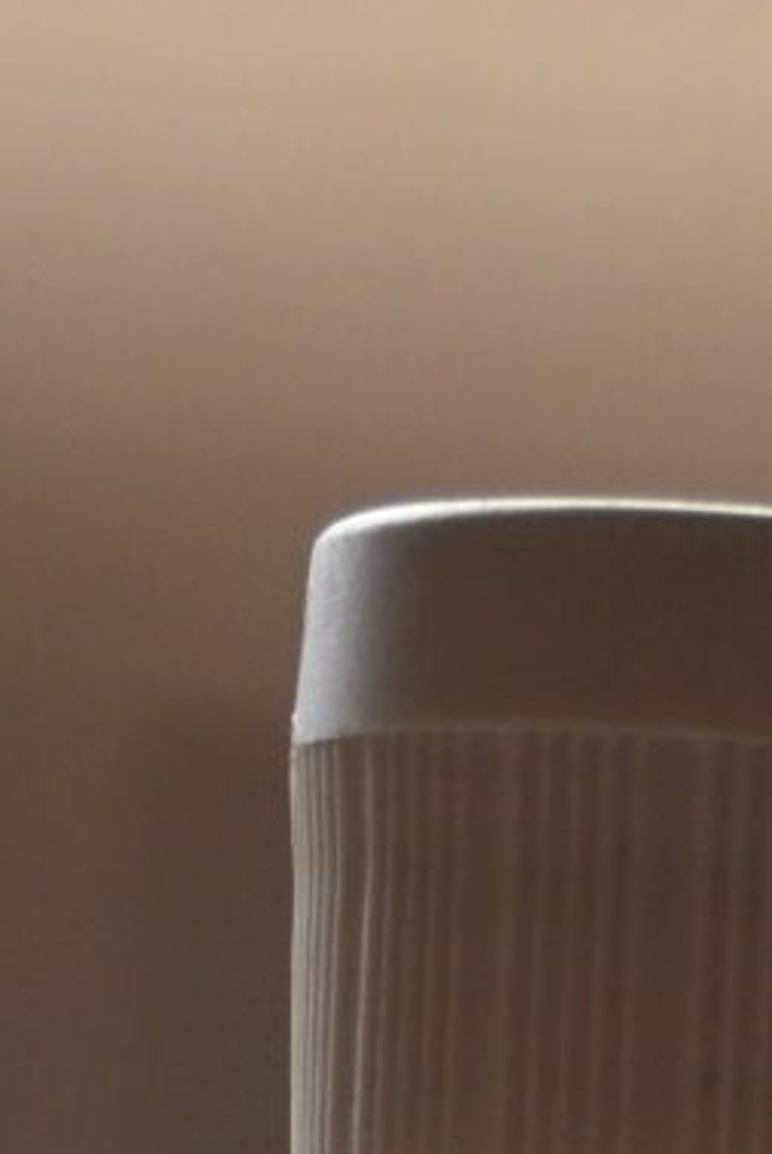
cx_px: 1141
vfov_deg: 6.9
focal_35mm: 254
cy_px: 3906
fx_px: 8167
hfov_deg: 5.4
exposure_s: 1/250
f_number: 4.2
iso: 400
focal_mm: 25
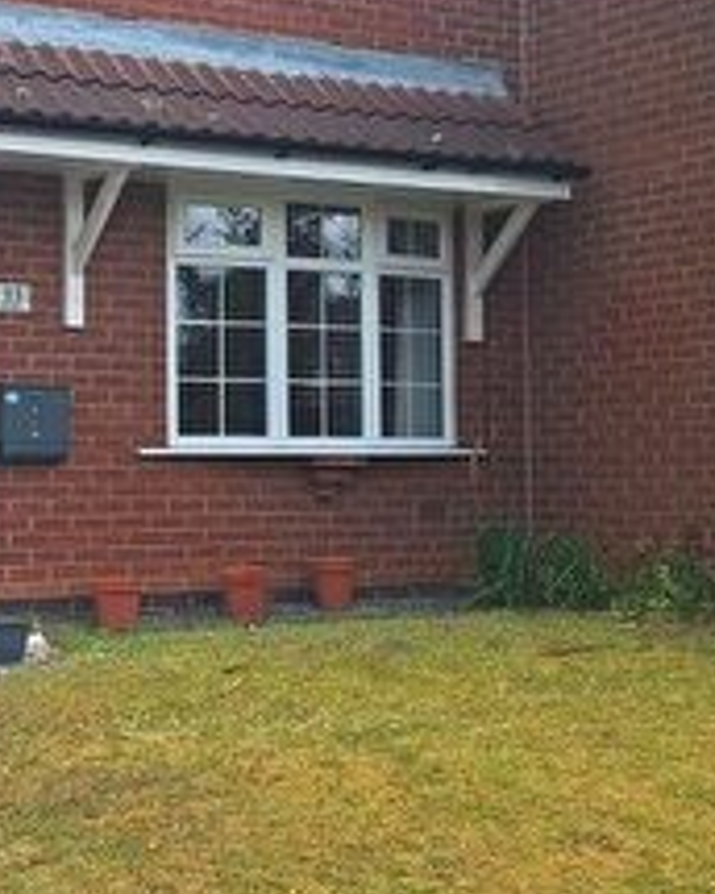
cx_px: 133
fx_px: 1931
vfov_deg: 26.0
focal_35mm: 73
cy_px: 364
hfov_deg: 20.7
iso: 40
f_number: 1.8
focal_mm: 5.54
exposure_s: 1/1818
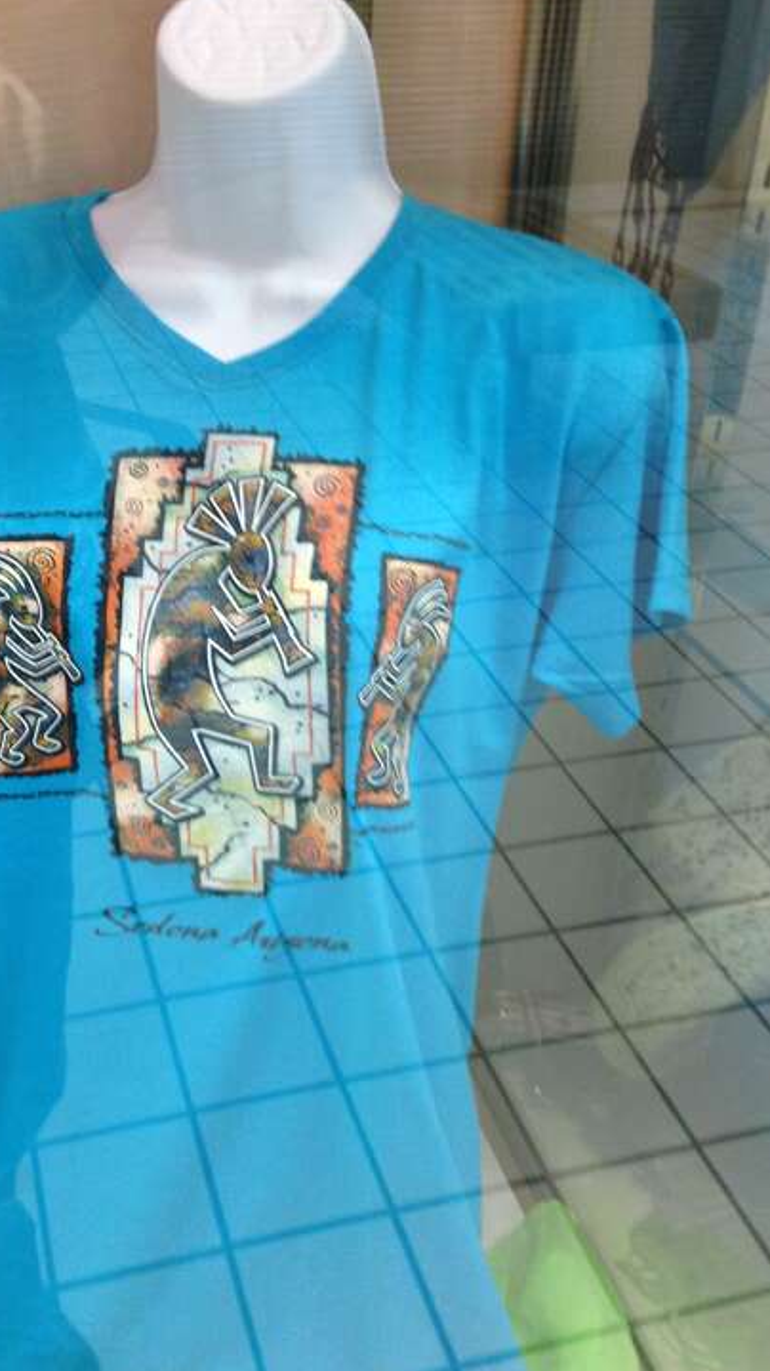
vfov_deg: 50.5
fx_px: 1453
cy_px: 685
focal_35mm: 40
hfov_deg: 29.5
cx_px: 274
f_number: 2.4
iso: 160
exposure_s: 1/20
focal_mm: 4.12
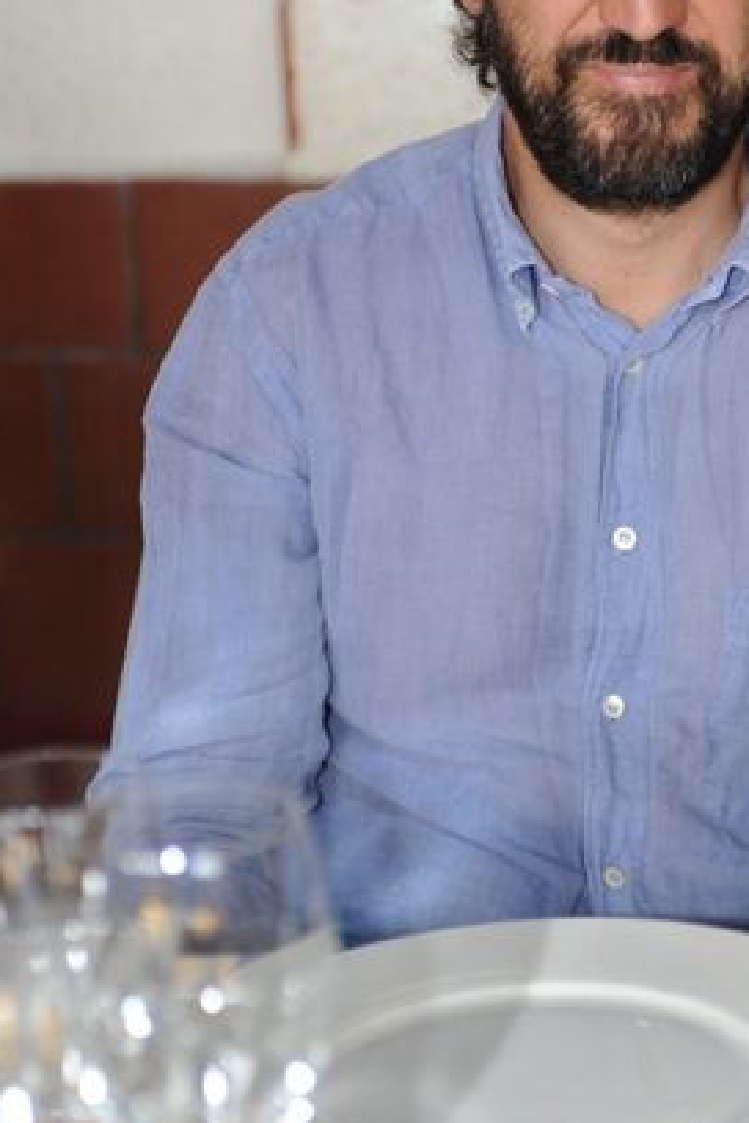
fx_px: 3214
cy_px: 491
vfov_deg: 19.8
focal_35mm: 103
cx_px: 639
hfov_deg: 13.2
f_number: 3.2
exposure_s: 1/100
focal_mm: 52
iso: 800
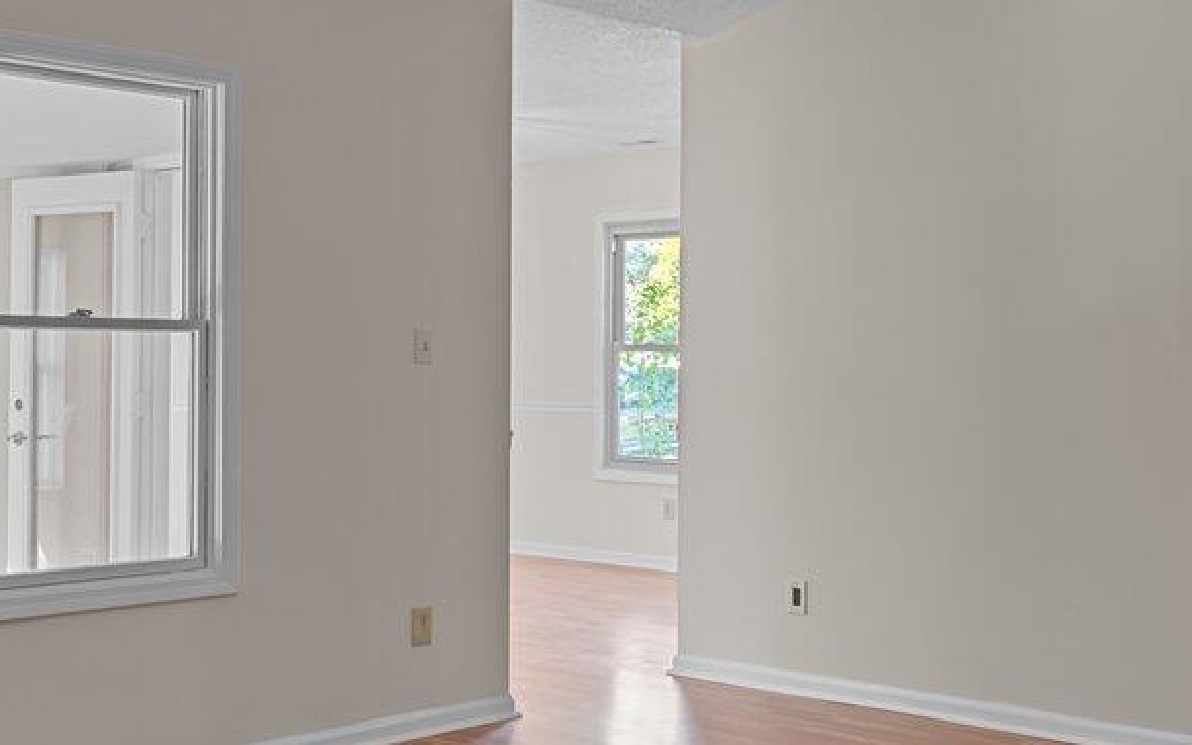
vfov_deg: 25.8
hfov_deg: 40.3
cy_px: 377
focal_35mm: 50
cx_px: 657
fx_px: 1624
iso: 400
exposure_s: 2
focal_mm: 14
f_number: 9
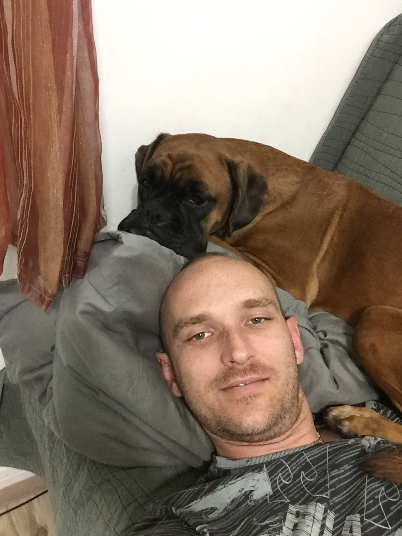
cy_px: 268
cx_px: 201
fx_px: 480
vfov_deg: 58.4
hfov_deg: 45.4
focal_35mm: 31
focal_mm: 2.65
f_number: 2.2
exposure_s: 1/24
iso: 320
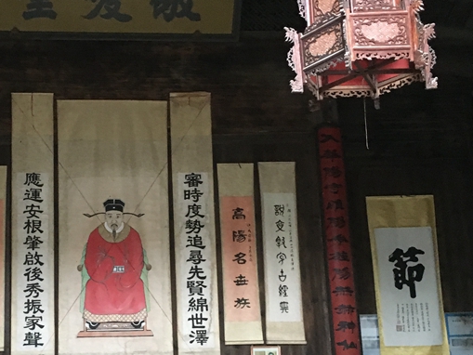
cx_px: 152
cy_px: 217
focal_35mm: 57
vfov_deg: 25.6
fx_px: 779
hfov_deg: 33.4
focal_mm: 4.15
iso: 250
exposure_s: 1/17
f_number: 2.2
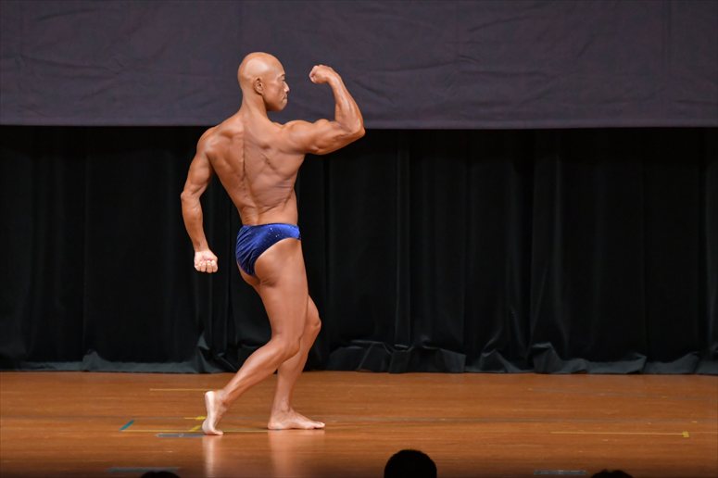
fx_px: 5980
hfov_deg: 6.9
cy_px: 239
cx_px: 359
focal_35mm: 300
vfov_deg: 4.6
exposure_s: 1/400
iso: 5000
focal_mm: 200
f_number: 5.6
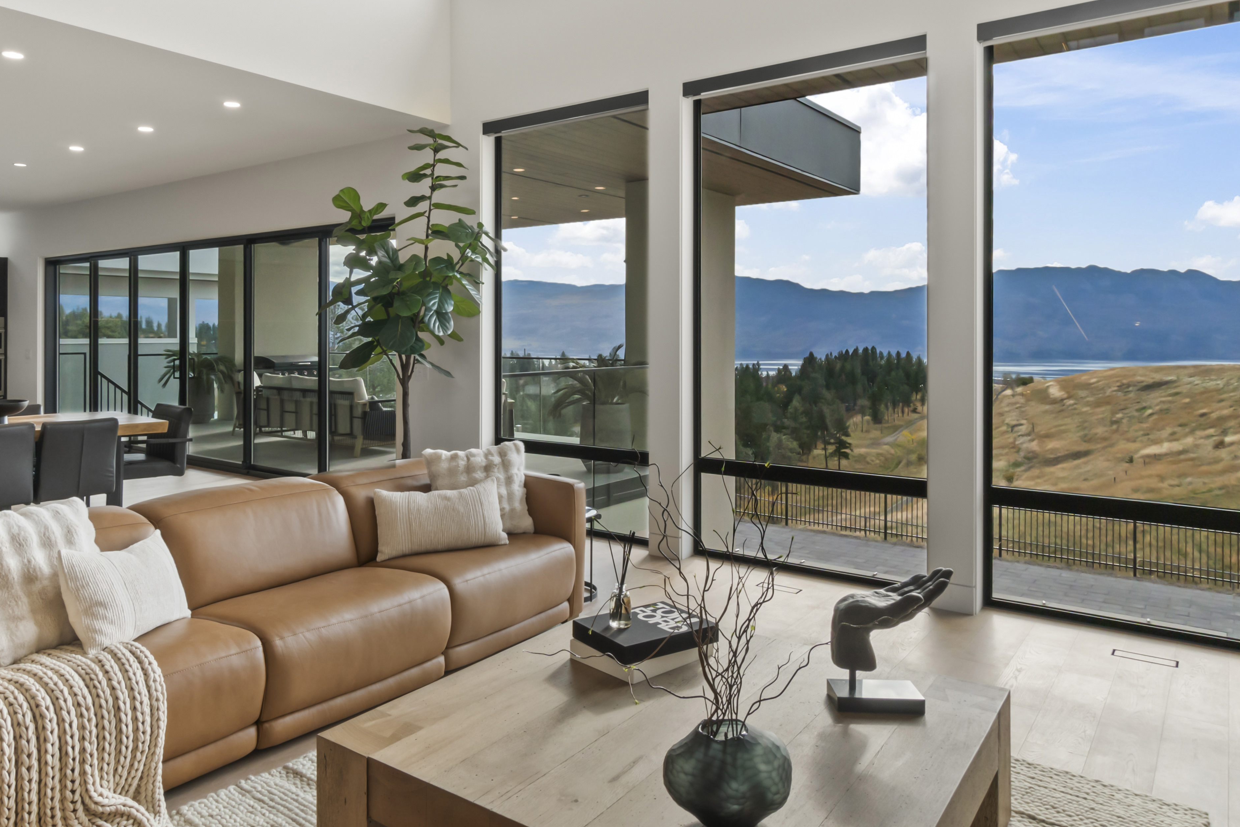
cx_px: 573
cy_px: 298
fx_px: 827
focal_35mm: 24
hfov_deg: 73.6
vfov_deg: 52.4
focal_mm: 10
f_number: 11
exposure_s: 1/10
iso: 250
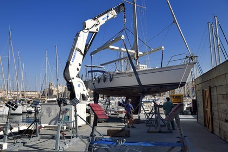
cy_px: 76
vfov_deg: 43.6
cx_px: 114
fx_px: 190
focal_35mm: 30
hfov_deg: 61.9
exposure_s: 1/320
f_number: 13
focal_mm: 30
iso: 200
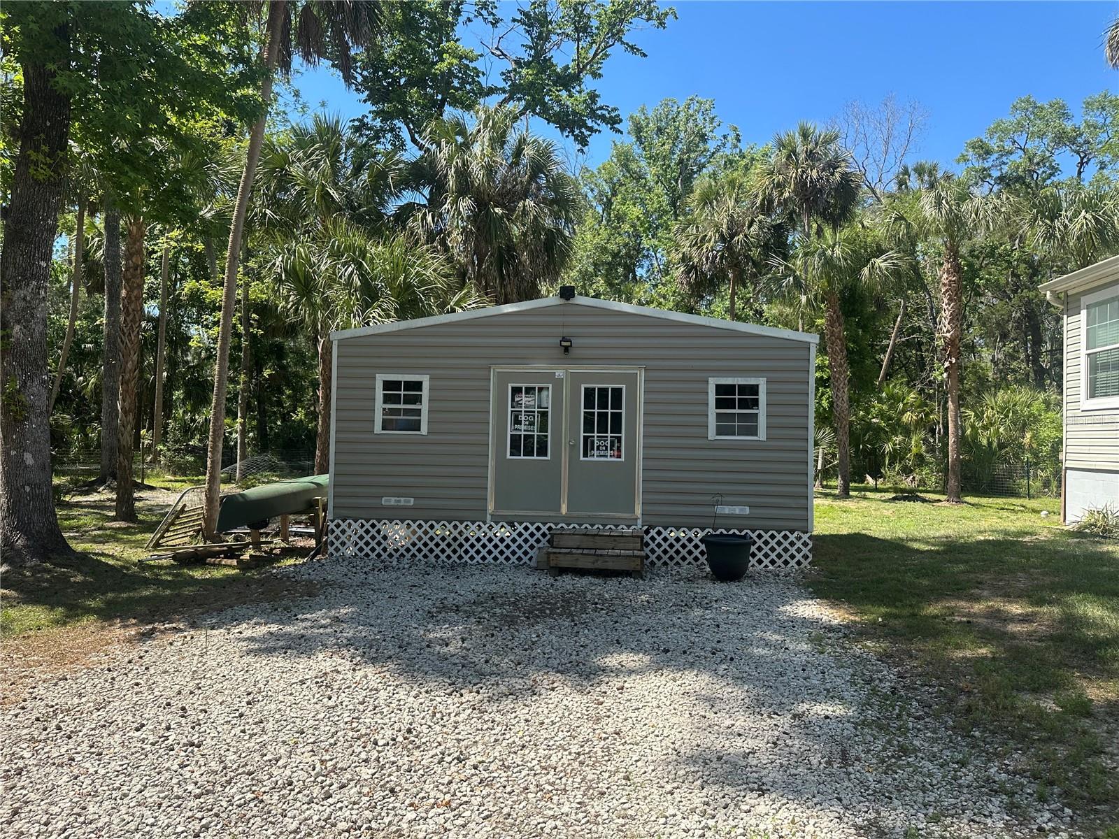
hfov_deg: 71.6
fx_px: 776
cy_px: 420
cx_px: 560
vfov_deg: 56.8
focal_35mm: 24
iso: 80
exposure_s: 1/1779
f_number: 1.78
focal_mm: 6.86
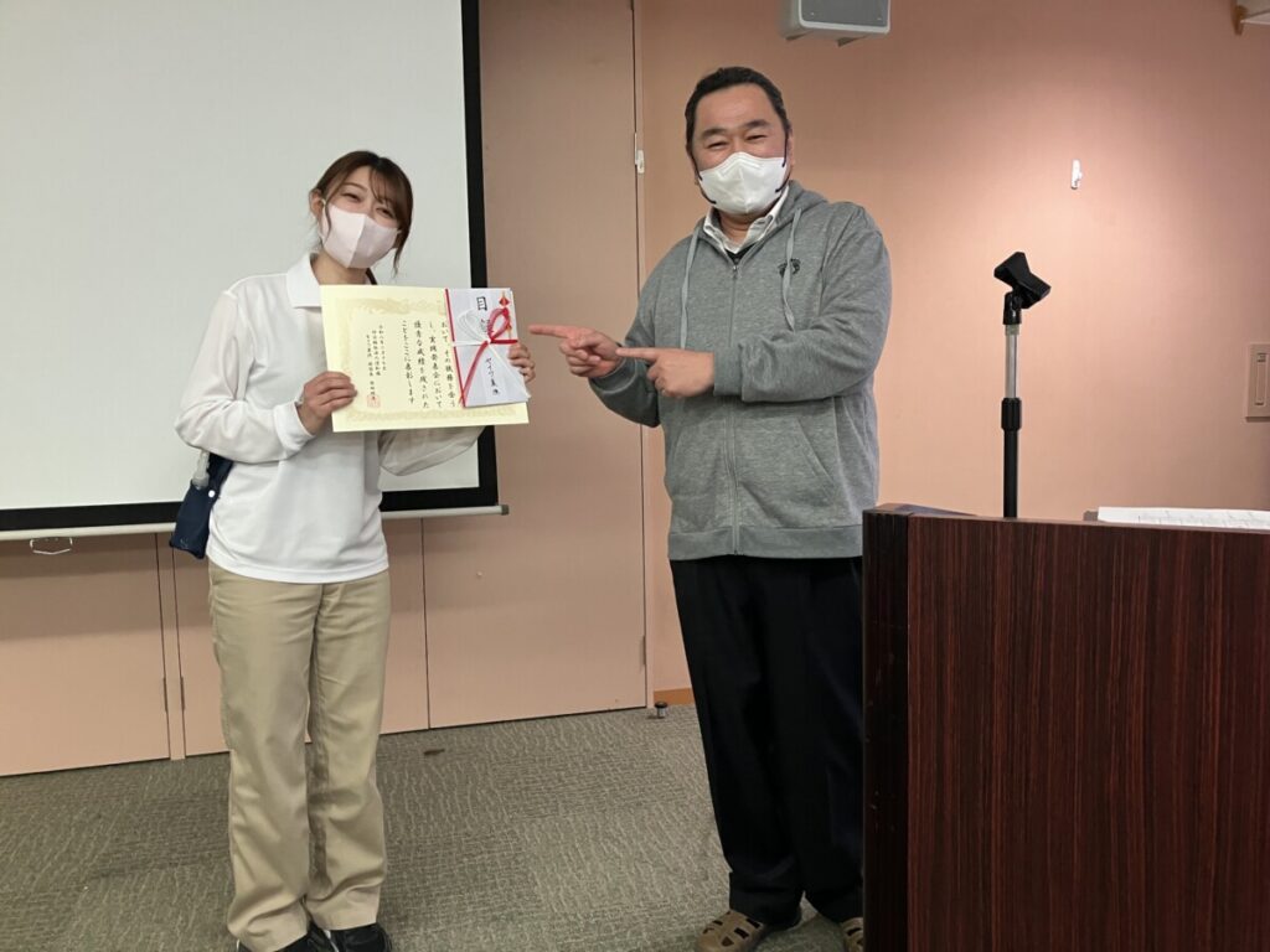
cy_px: 476
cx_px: 635
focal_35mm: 28
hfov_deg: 63.4
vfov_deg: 49.7
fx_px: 1027
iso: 200
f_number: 1.8
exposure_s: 1/60
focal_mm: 3.99
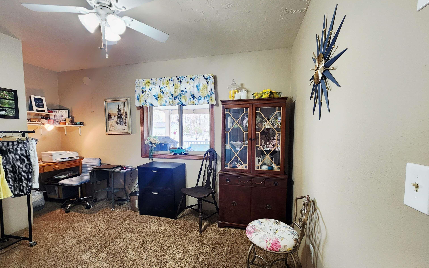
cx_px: 216
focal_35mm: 14
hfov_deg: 105.3
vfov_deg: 78.5
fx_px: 164
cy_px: 144
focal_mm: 2.2
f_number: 2.2
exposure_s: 1/60.2
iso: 400
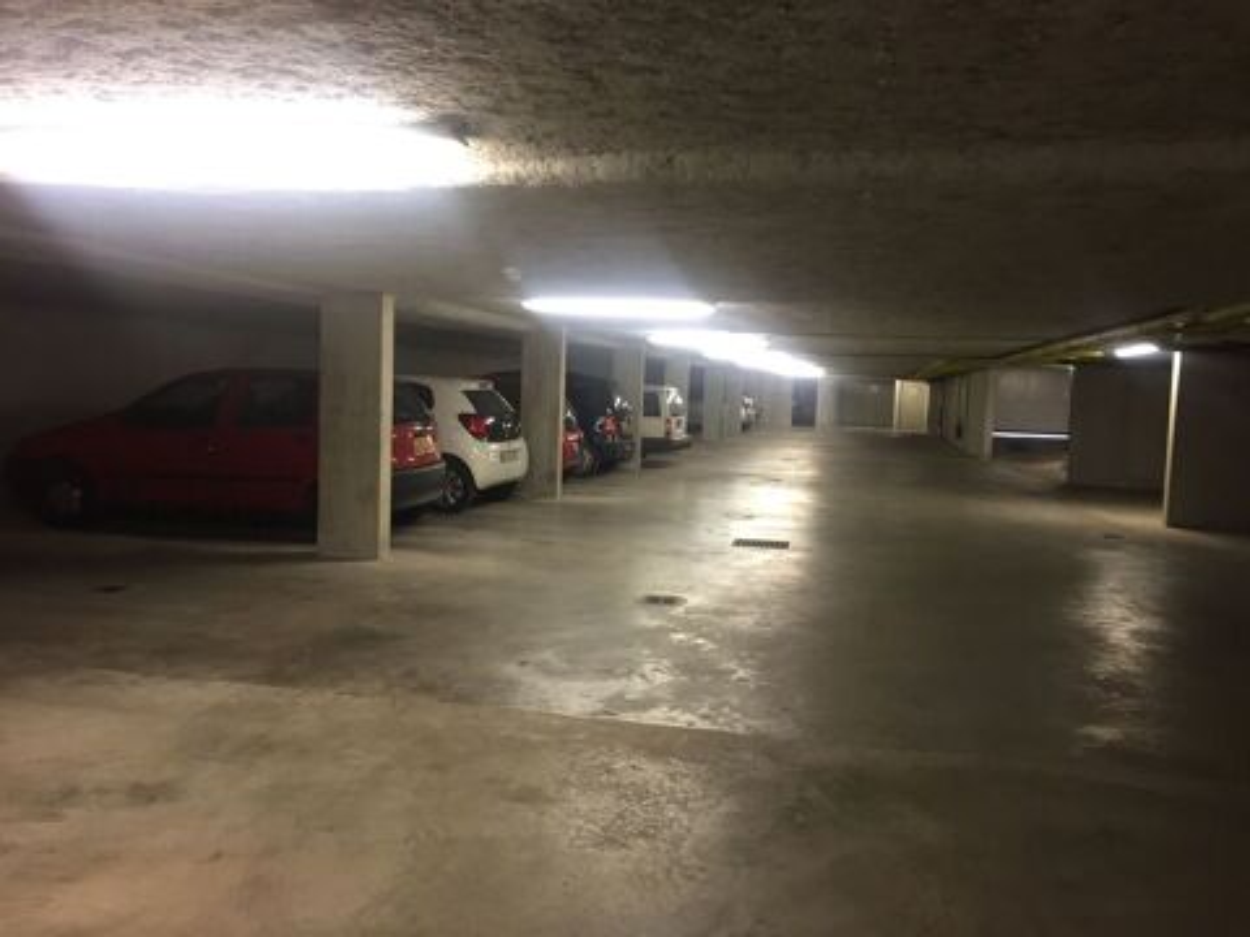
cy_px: 468
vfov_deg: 48.2
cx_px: 625
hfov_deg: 61.7
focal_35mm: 29
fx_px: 1047
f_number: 2.2
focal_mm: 4.15
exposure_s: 1/33
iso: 80
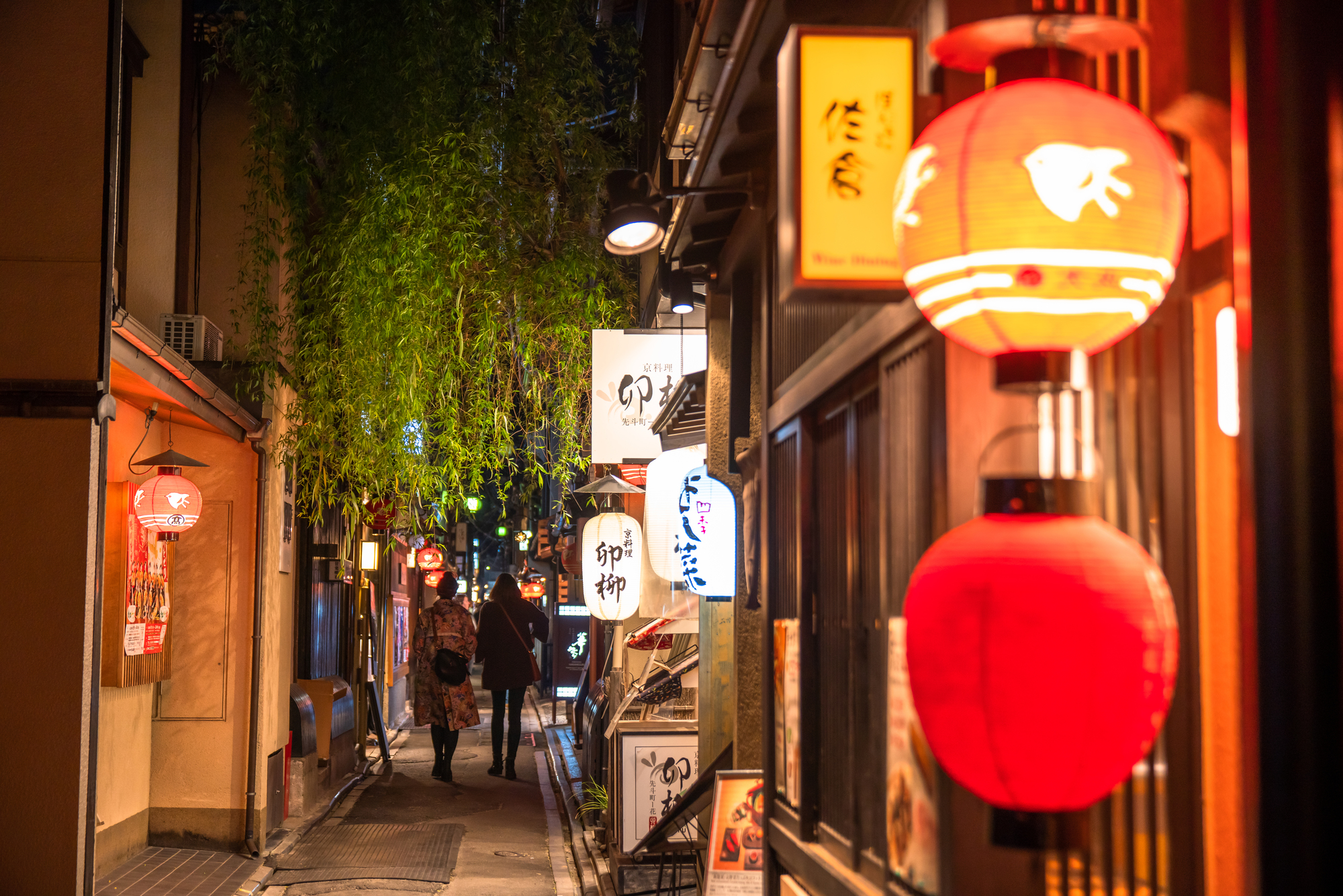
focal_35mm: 48
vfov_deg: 28.1
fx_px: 1791
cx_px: 672
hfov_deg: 41.1
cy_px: 448
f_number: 2.8
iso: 640
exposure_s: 1/50
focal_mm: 48
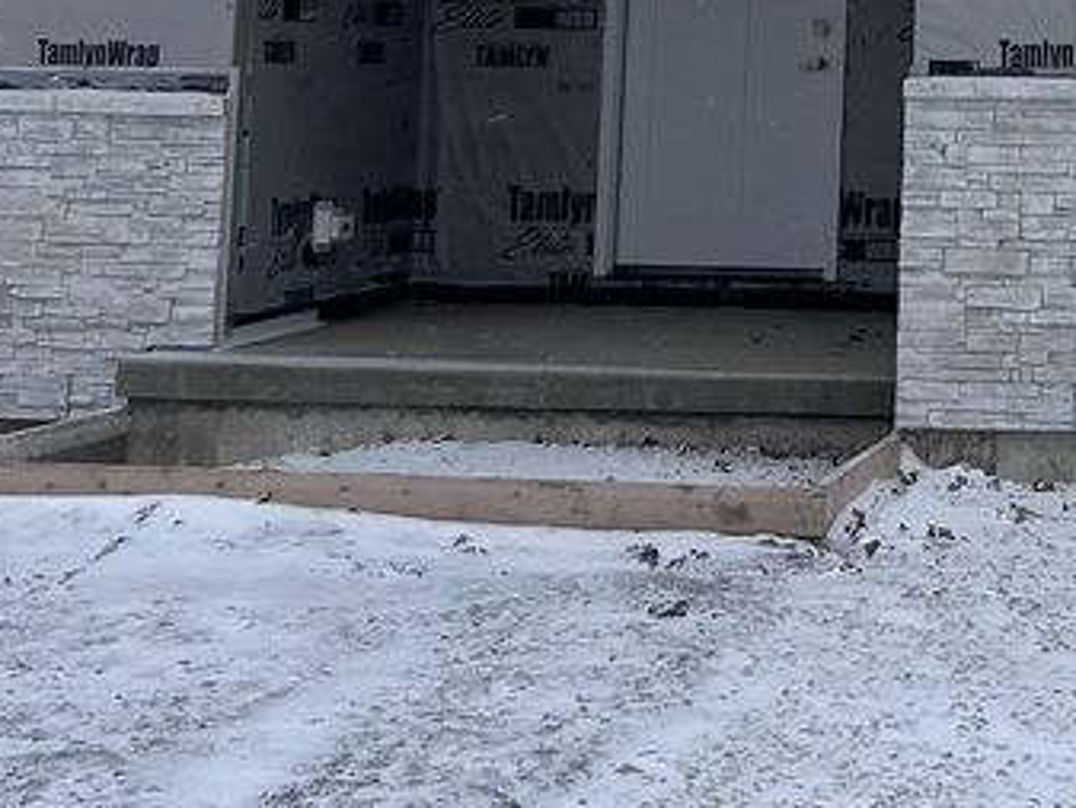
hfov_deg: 17.2
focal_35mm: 111
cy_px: -351
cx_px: 1153
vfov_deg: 12.8
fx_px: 3452
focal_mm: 5.7
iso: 50
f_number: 1.5
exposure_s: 1/552
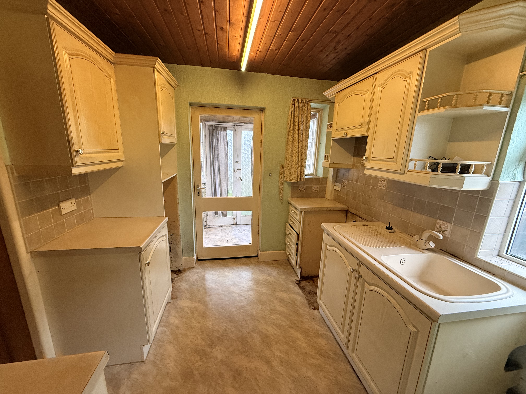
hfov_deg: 102.1
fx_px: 213
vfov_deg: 85.7
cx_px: 263
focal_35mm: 14
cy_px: 197
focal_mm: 2.22
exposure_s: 1/50
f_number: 2.2
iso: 250
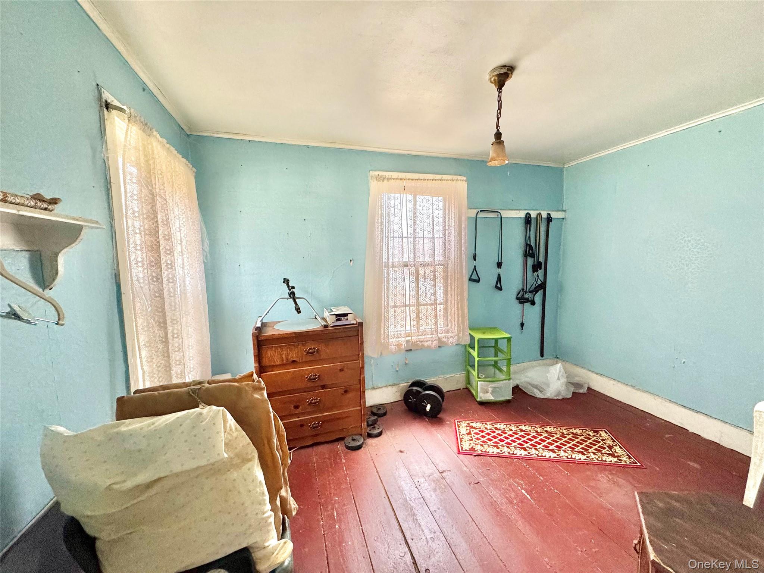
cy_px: 286
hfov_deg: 102.1
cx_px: 382
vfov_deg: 85.7
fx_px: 309
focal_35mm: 14
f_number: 2.2
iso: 320
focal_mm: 2.22
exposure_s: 1/60
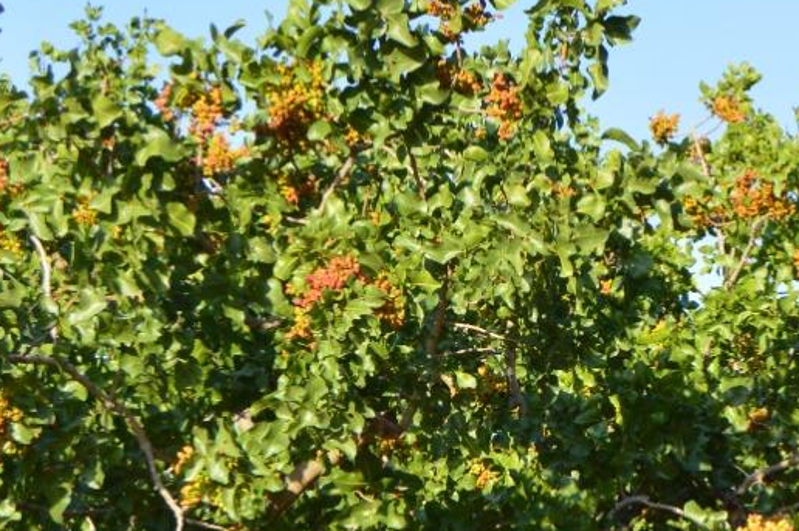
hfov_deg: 11.0
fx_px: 4058
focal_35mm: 183
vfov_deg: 7.4
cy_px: 601
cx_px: 1065
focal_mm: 42
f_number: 11
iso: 400
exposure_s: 1/400
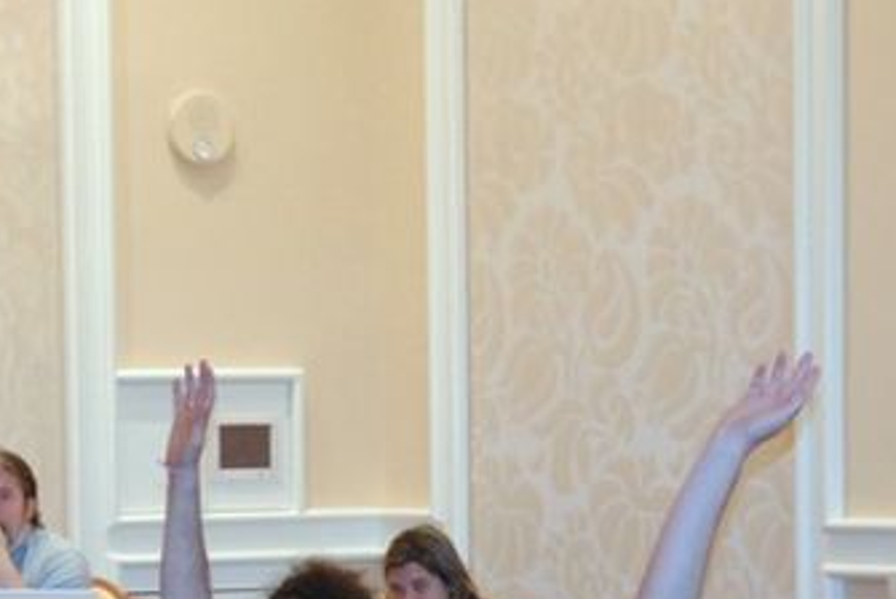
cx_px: 374
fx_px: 4907
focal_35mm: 197
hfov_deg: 10.4
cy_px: 674
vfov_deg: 6.9
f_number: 5.6
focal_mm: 44
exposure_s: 1/60
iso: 1600
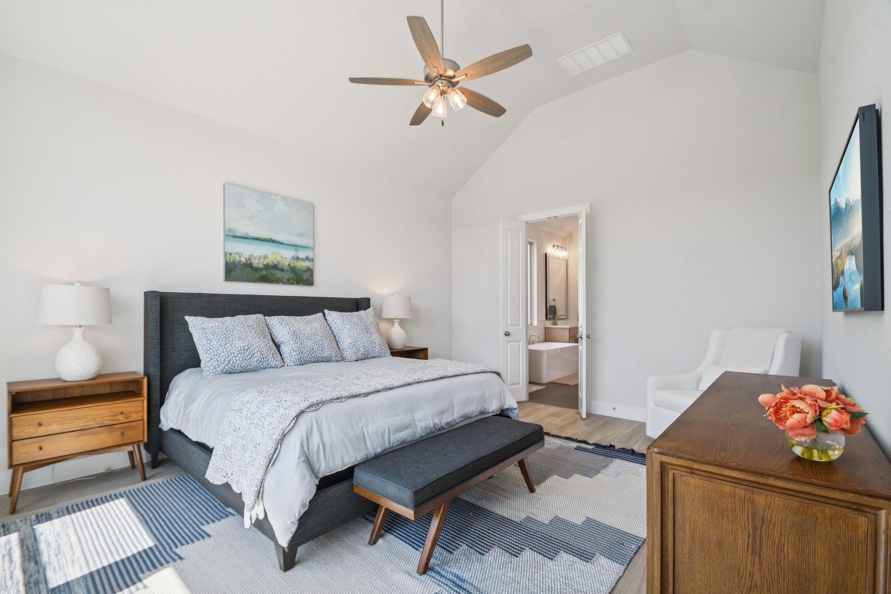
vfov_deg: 77.3
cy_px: 297
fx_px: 371
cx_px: 446
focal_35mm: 15
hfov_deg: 100.4
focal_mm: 10
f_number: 8
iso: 400
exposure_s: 1/80
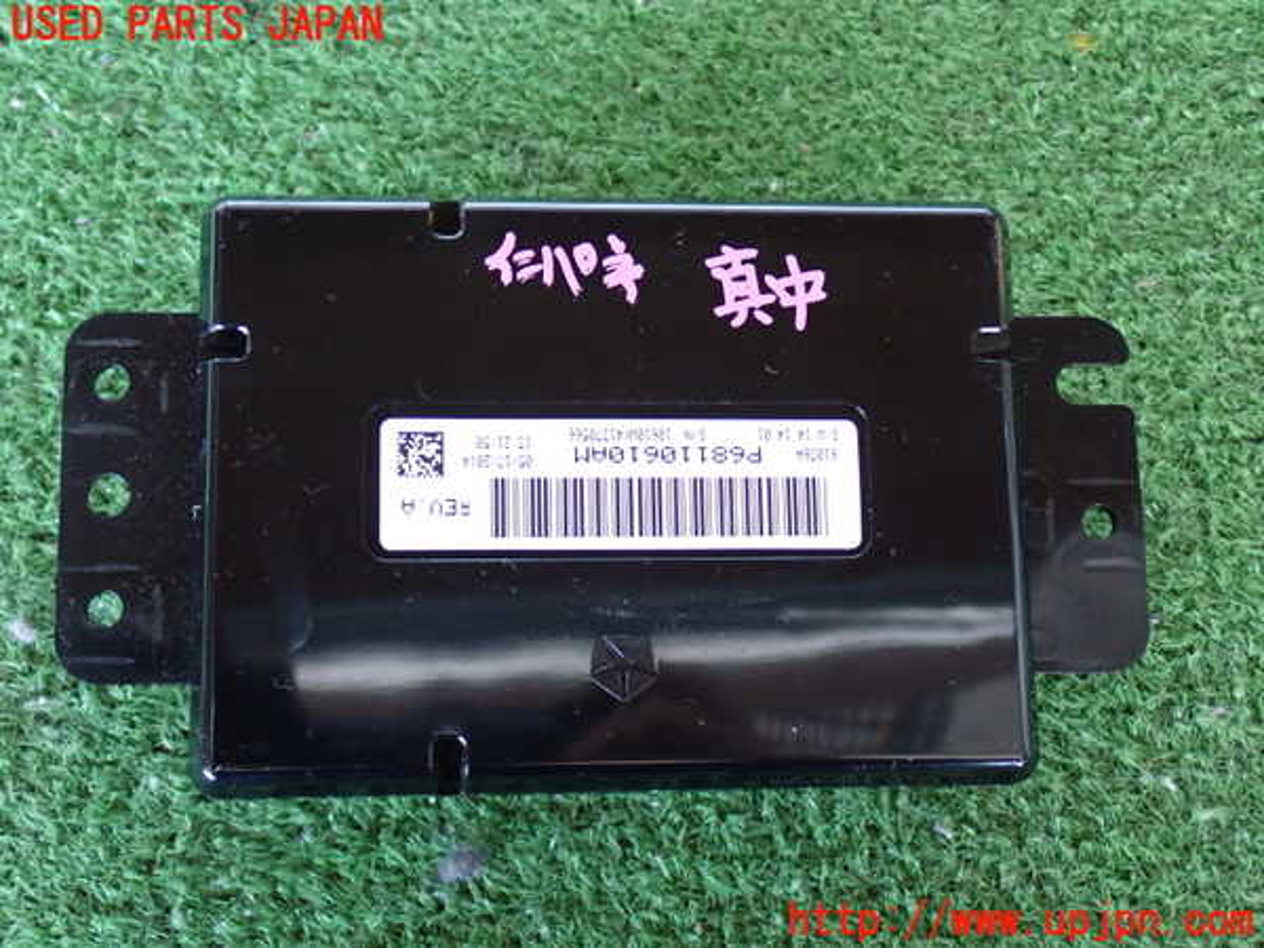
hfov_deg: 38.2
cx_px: 632
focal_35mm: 50
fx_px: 1826
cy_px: 474
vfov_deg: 29.1
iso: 800
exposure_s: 1/40
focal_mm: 9.01
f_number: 3.2
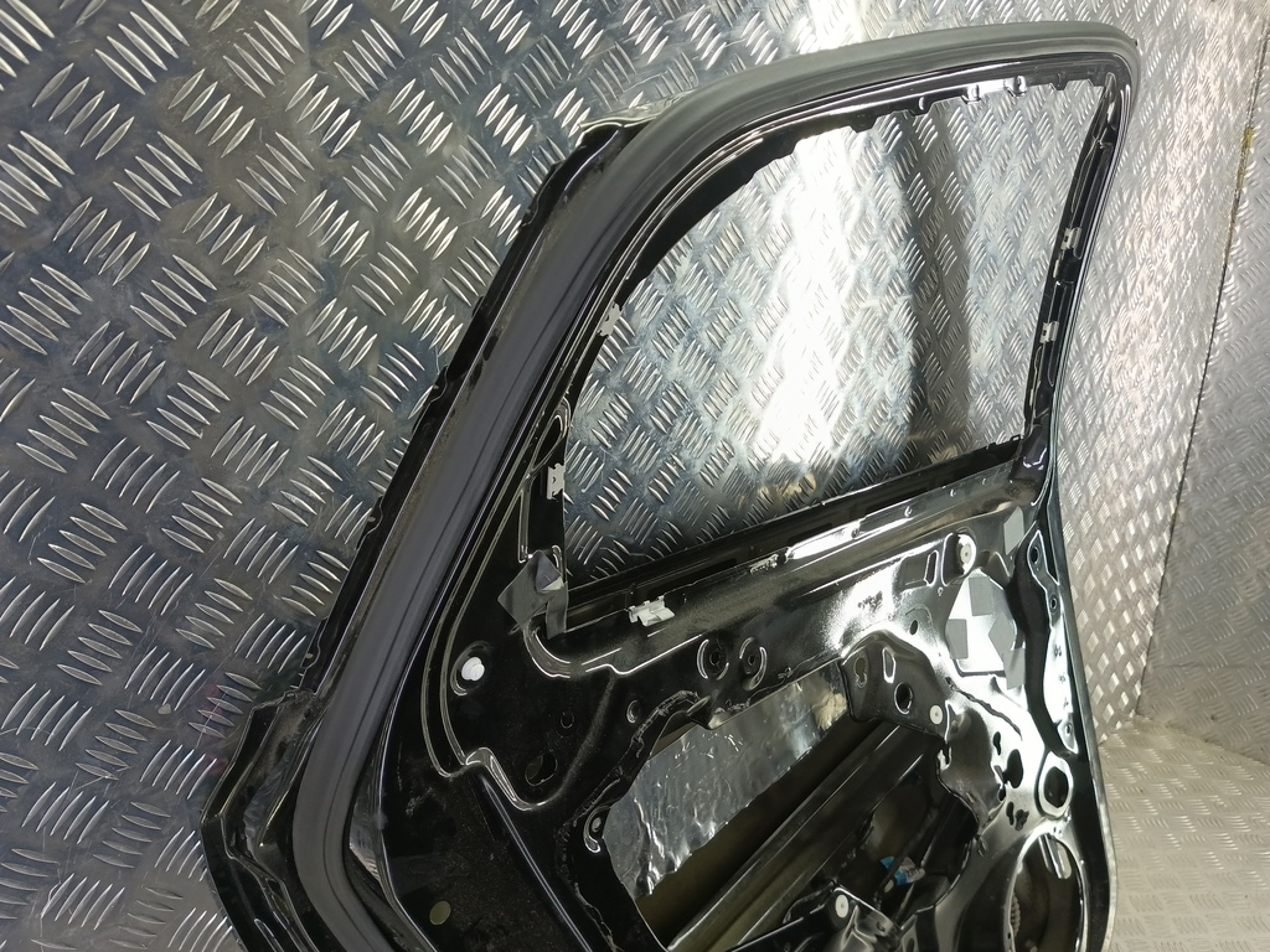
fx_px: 844
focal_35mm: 23
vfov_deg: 58.9
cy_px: 476
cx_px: 635
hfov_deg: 73.9
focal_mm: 4.11
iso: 180
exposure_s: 1/50
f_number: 1.6
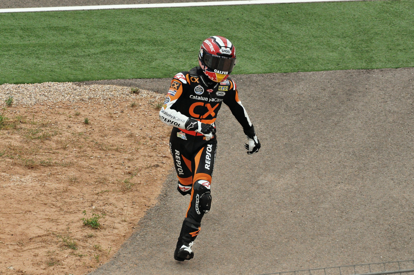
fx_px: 5169
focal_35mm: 450
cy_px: 138
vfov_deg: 3.0
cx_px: 207
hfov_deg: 4.6
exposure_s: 1/4000
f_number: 13
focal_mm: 300
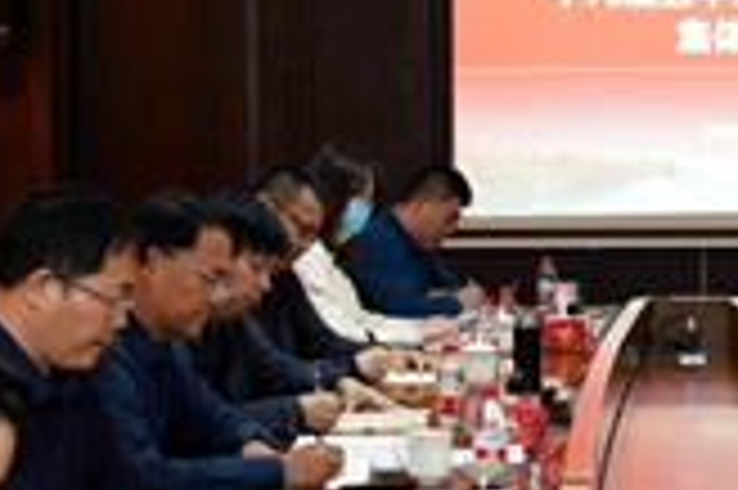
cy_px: 227
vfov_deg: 11.7
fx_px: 2396
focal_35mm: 117
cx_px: 819
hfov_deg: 16.9
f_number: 4
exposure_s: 1/60
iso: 1000
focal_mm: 30
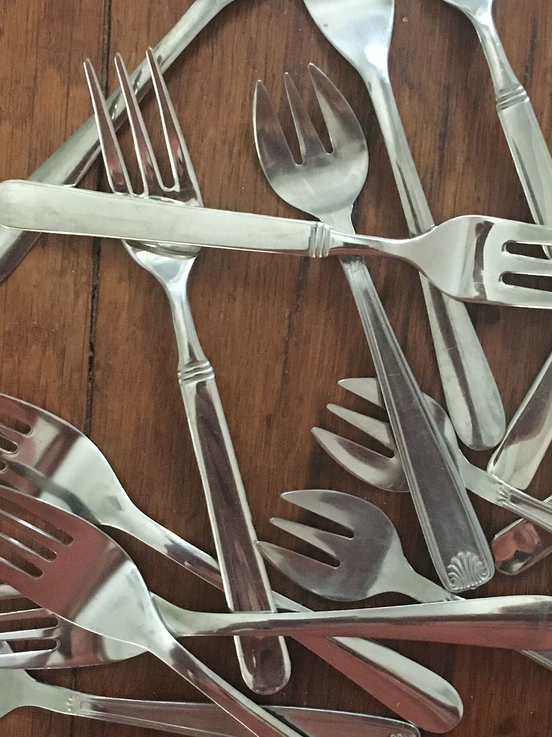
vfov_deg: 30.3
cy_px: 336
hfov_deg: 22.6
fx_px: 1361
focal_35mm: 64
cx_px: 438
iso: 250
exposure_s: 1/17
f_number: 2.2
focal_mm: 4.15
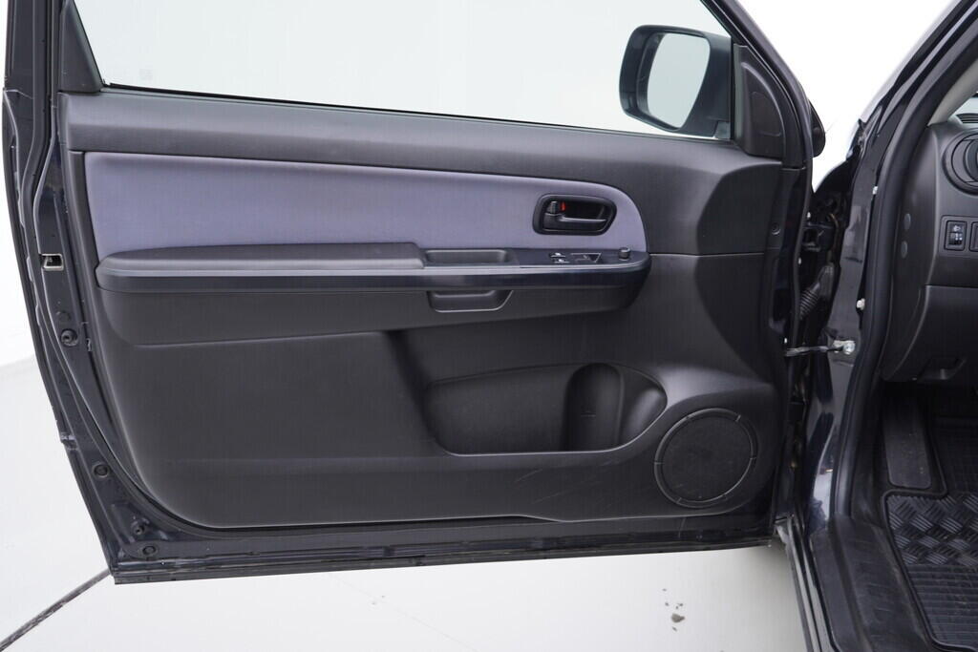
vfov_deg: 36.9
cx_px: 489
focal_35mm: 36
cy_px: 326
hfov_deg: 53.1
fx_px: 978
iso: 125
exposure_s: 1/40
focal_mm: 24
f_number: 3.2
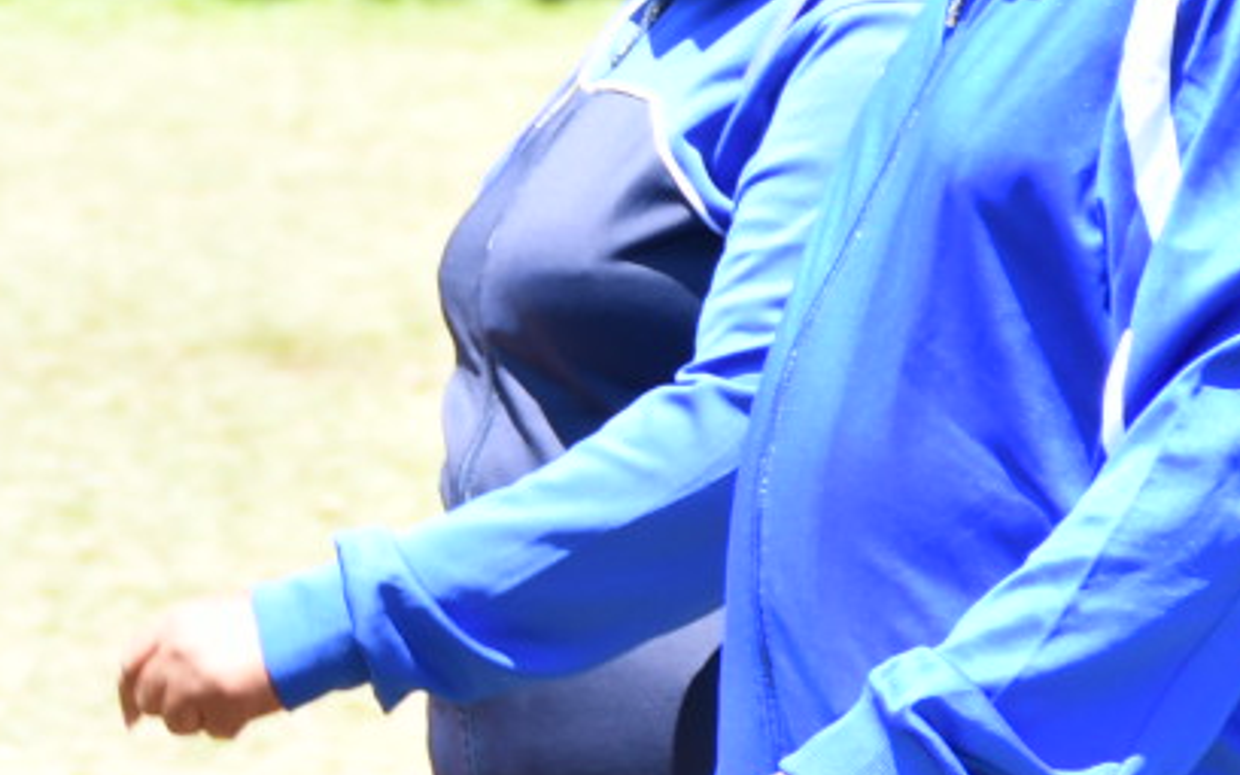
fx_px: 14362
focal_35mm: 425
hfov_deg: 4.9
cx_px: -289
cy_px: 261
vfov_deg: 3.1
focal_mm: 70
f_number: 5
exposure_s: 1/125
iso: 125
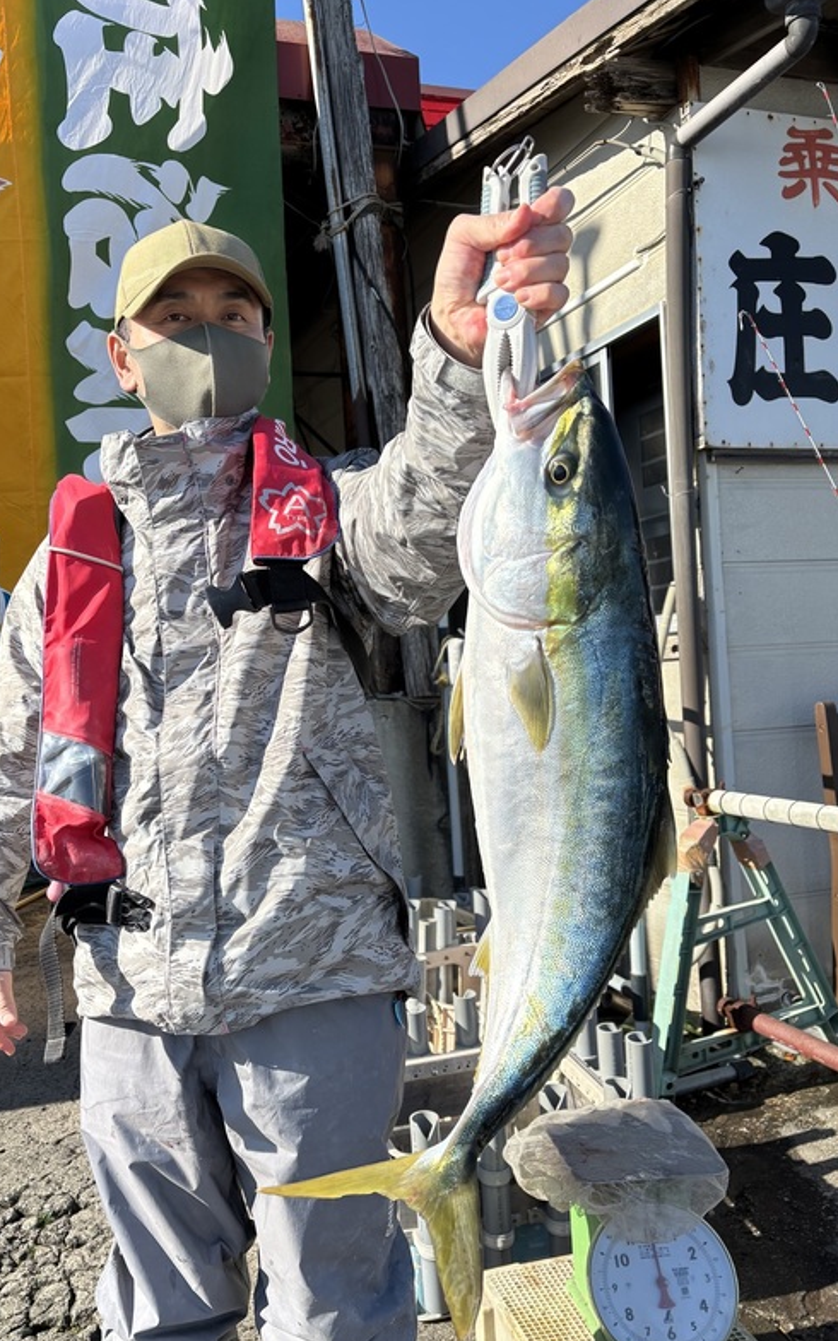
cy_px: 696
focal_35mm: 30
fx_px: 1096
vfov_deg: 62.9
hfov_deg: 41.6
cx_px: 320
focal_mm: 5.96
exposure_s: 1/1912
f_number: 1.6
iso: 50
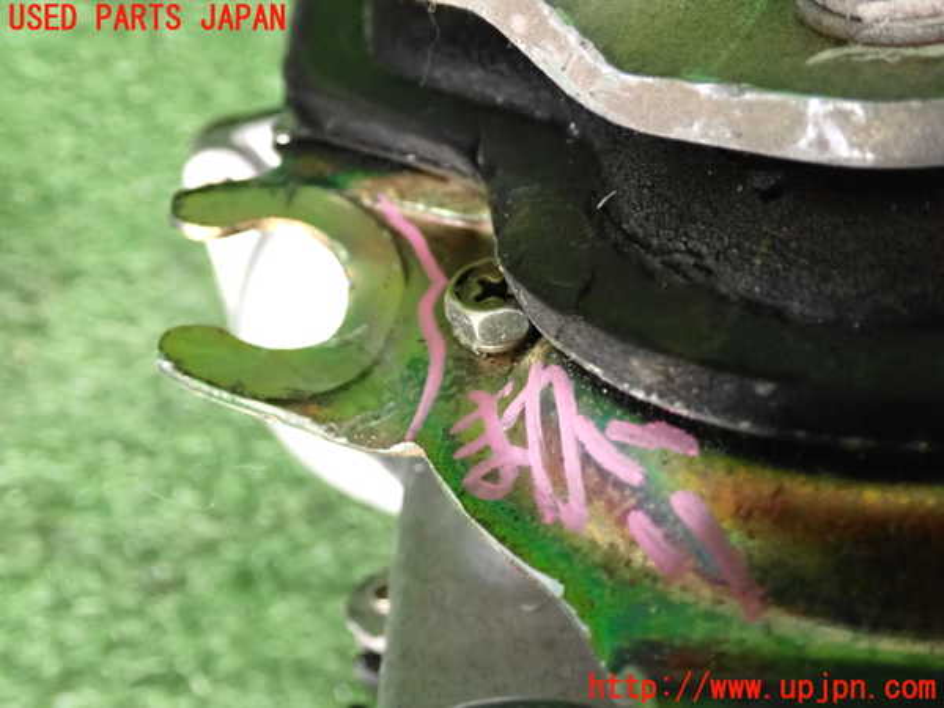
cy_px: 354
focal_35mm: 41
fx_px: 1118
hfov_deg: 45.8
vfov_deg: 35.1
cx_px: 472
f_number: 2.8
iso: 2500
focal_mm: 7.31
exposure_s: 1/100
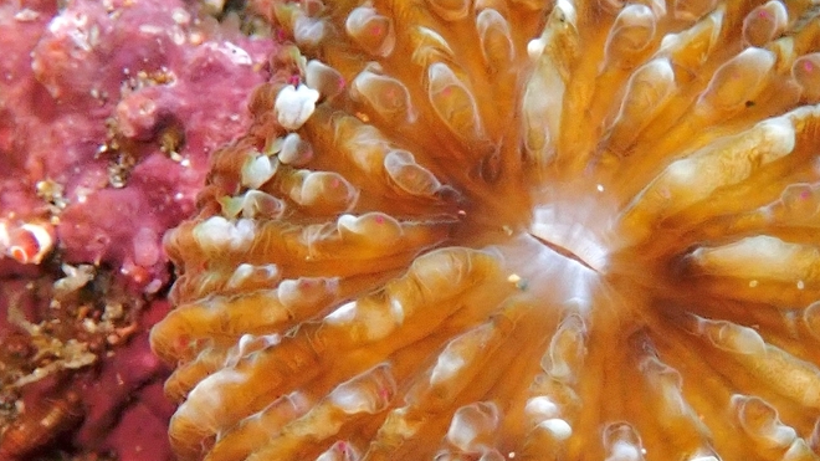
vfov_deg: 9.6
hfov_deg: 17.0
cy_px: 240
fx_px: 2739
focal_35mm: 126
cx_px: 504
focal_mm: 11.88
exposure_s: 1/125
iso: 250
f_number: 5
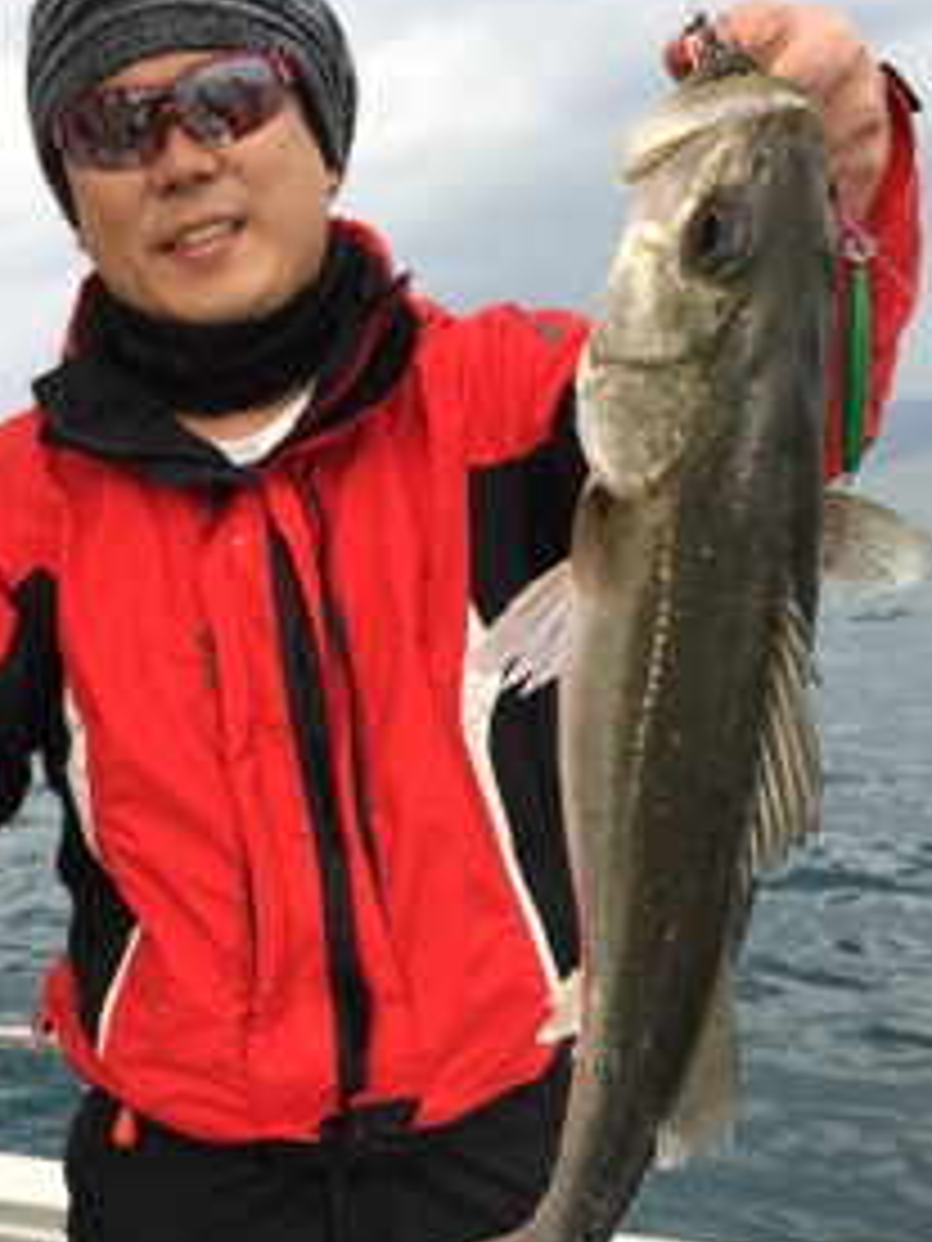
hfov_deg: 34.2
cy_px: 832
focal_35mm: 42
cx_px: 347
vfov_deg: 44.1
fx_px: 1508
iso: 25
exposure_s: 1/349
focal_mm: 4.15
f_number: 2.2
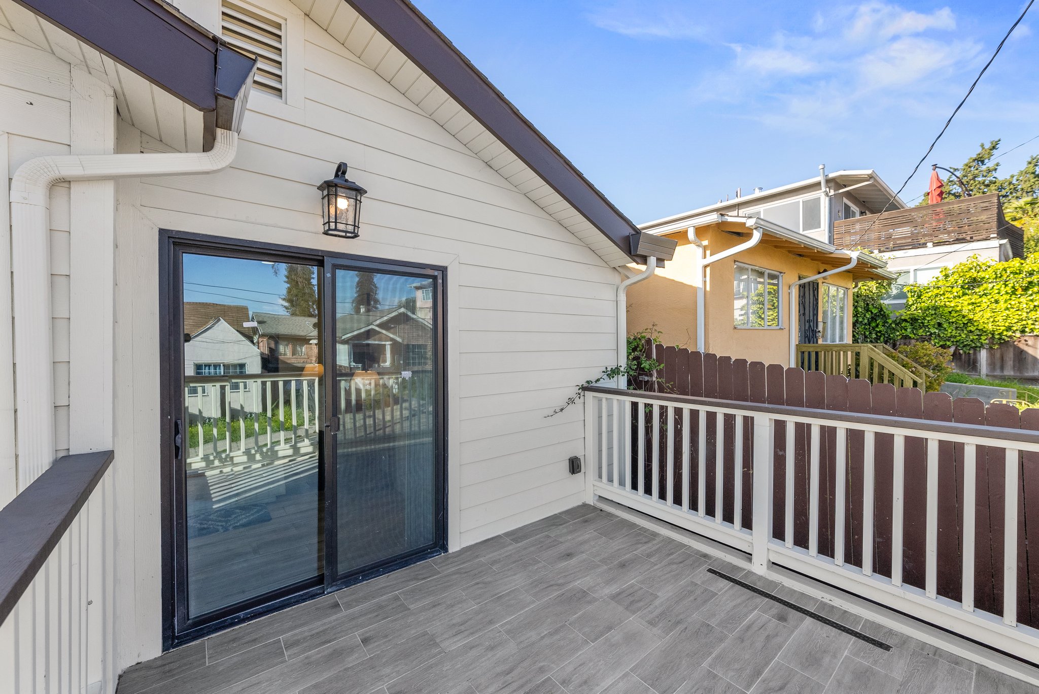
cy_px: 347
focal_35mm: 14
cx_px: 520
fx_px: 404
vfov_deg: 81.3
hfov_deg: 104.2
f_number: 6.3
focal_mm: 14
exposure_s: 1/800
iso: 640
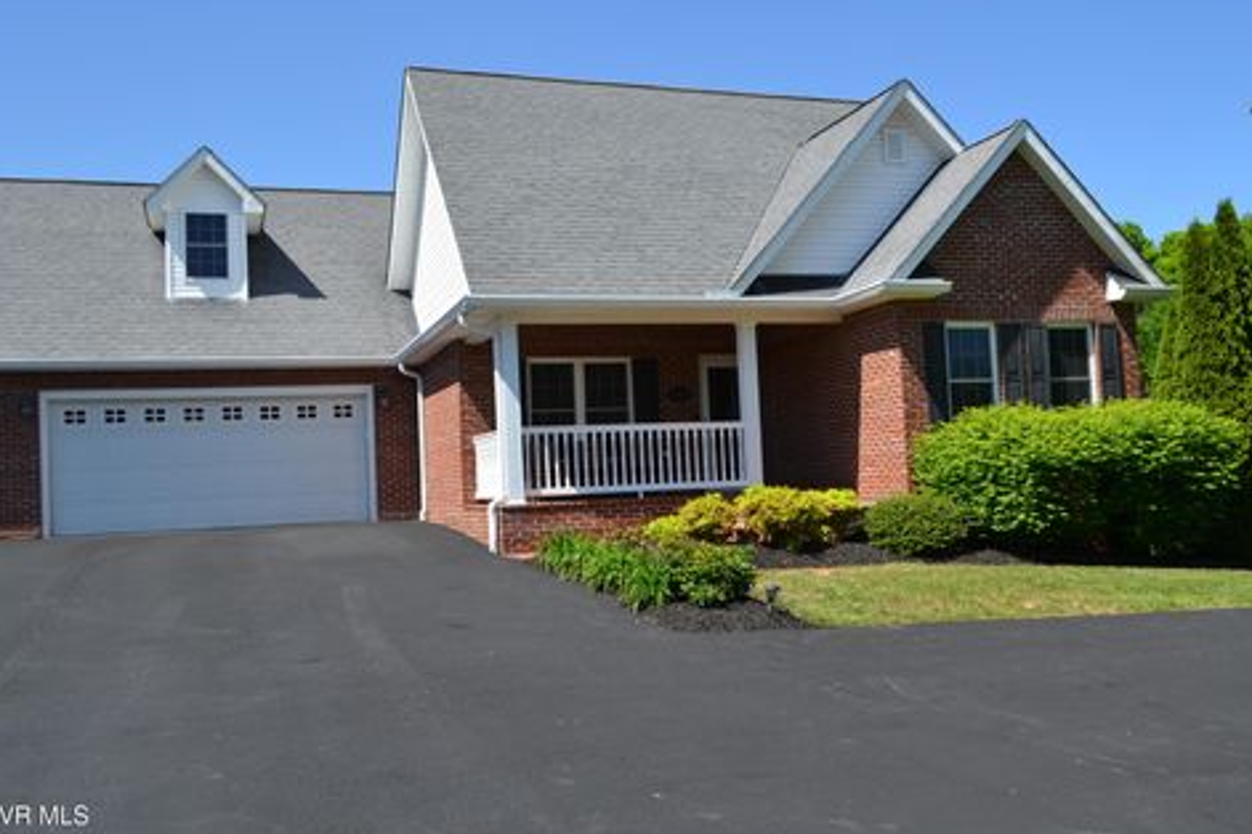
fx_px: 1217
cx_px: 643
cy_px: 413
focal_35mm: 35
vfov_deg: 37.9
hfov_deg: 54.4
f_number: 8
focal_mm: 22
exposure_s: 1/250
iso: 100
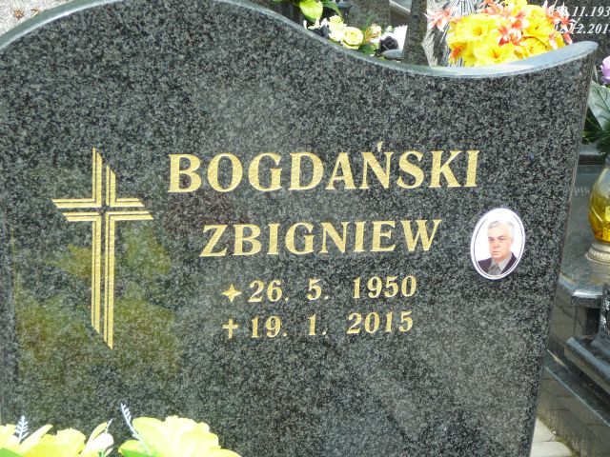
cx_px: 305
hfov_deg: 23.8
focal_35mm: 82
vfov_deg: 18.0
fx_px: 1445
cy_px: 228
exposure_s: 1/200
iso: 80
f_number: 3.8
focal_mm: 12.2
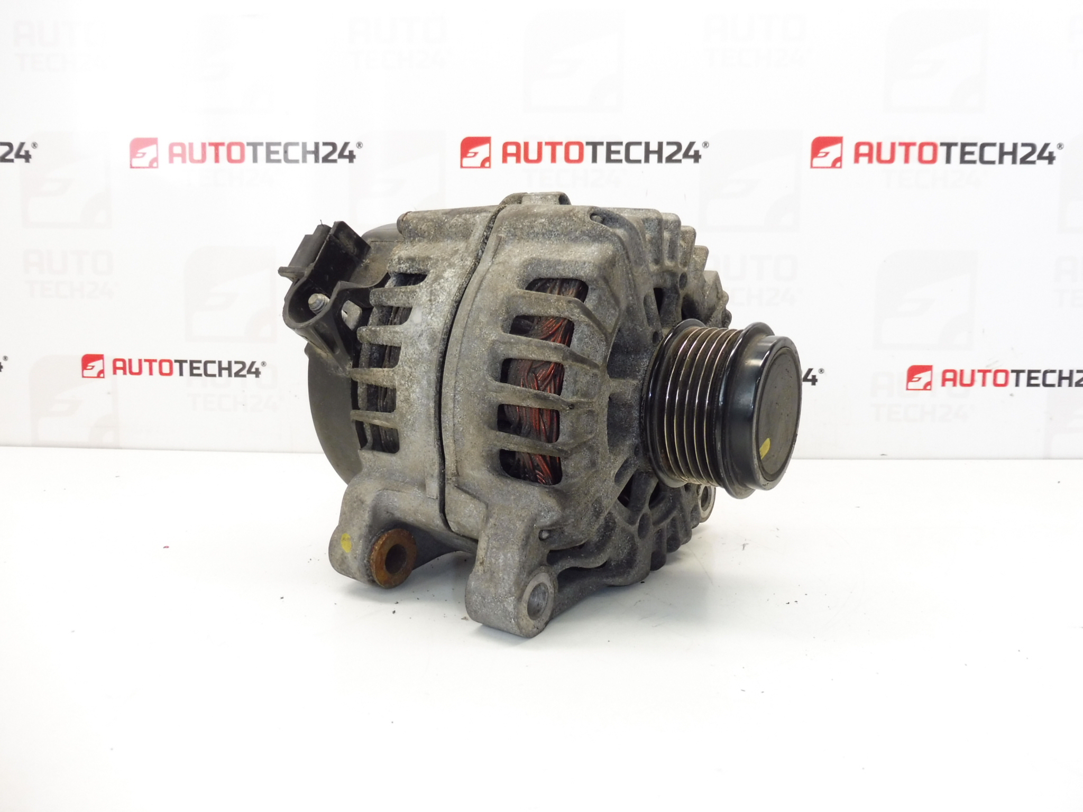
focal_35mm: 24
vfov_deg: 56.8
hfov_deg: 71.6
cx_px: 542
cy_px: 406
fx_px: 751
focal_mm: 4.3
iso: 200
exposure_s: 1/60
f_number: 3.5
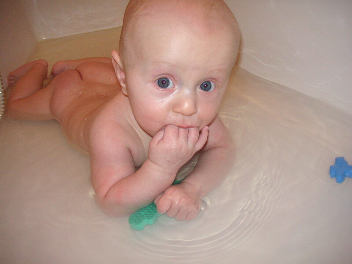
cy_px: 132
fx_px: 376
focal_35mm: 37
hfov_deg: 50.1
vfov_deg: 38.7
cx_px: 176
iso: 160
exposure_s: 1/45
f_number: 2.8
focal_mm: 6.1
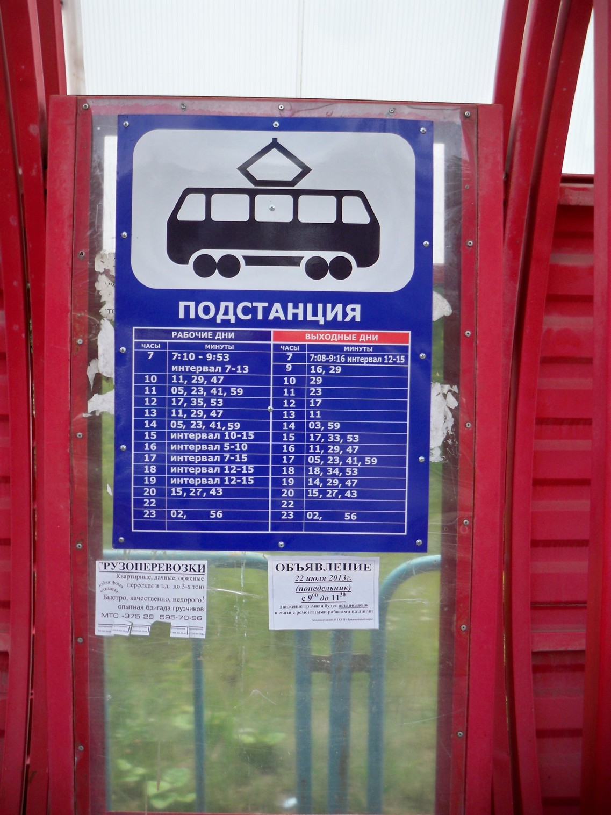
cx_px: 306
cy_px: 408
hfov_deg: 40.7
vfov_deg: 52.6
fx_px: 824
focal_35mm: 35
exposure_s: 1/400
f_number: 3.1
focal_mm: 6.3
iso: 64
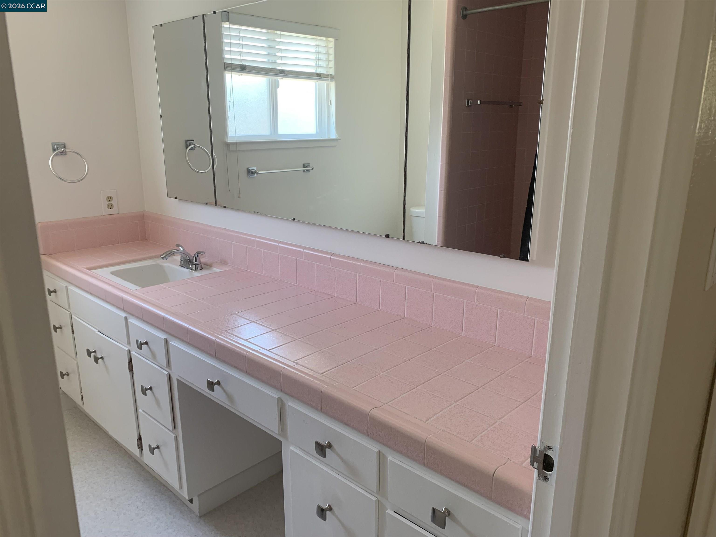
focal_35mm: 26
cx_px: 358
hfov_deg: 67.3
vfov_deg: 53.1
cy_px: 268
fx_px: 538
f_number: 1.8
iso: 100
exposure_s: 1/73
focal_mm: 4.25
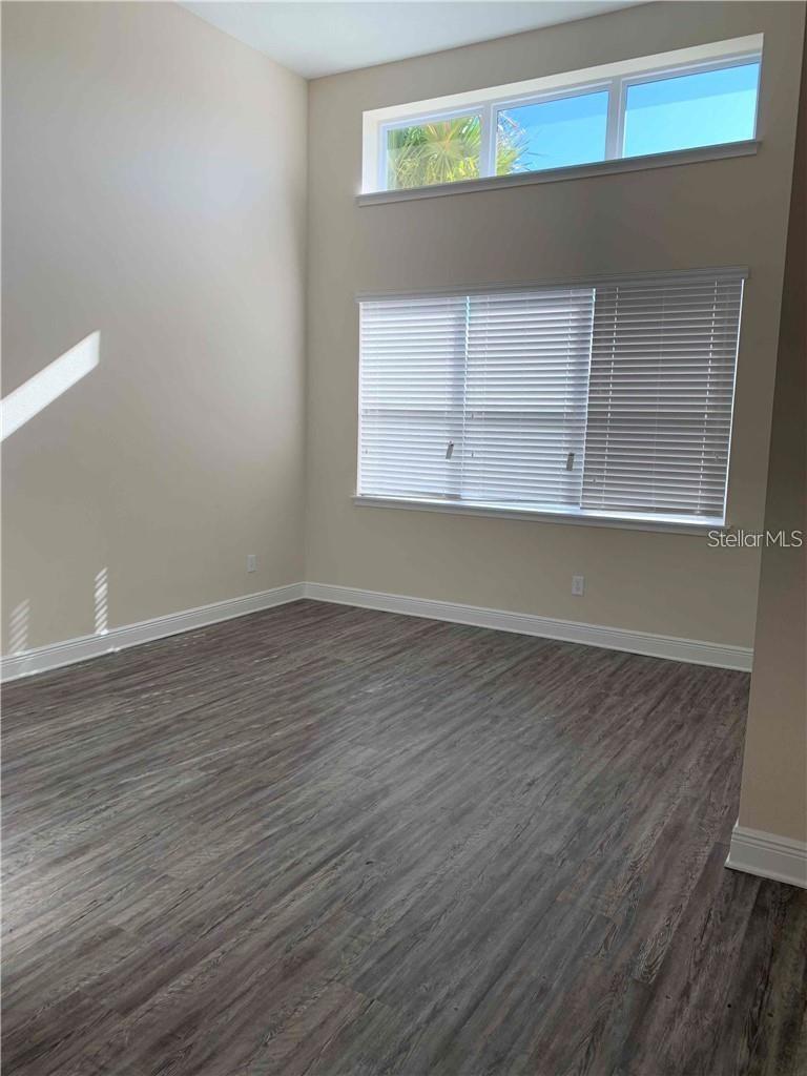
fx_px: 808
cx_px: 404
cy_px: 538
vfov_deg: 67.3
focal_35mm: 26
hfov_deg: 53.1
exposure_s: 1/186
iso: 25
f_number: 1.8
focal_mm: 4.25
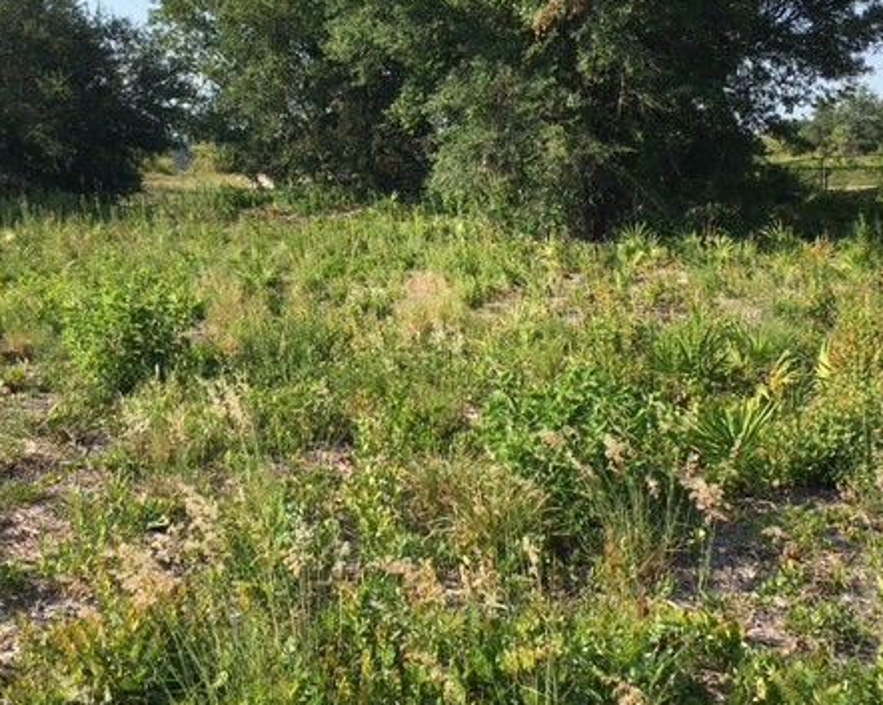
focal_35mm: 41
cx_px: 440
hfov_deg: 44.8
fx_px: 1071
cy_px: 300
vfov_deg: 36.4
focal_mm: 4.15
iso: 25
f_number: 2.2
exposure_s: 1/855
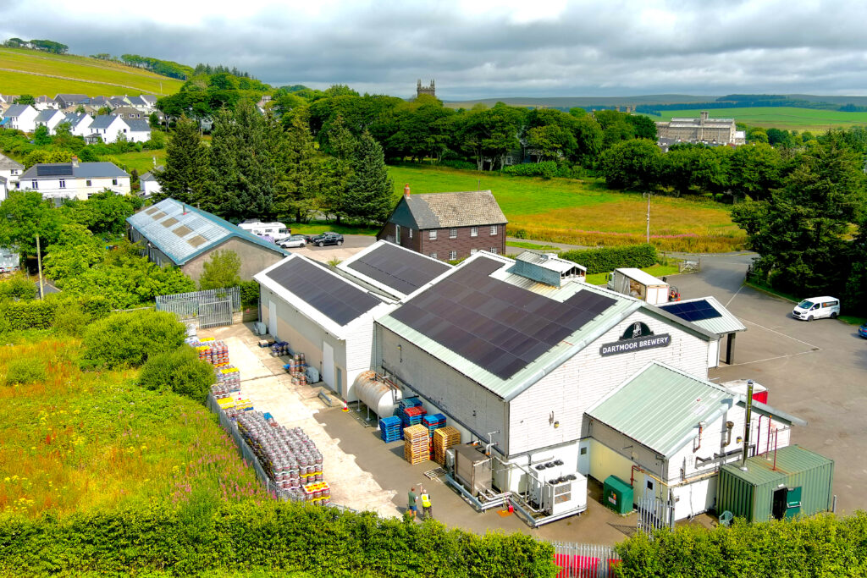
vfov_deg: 45.0
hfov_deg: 63.7
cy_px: 289
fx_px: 698
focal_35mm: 29
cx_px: 434
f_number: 2.8
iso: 100
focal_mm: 10.57
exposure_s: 1/1250
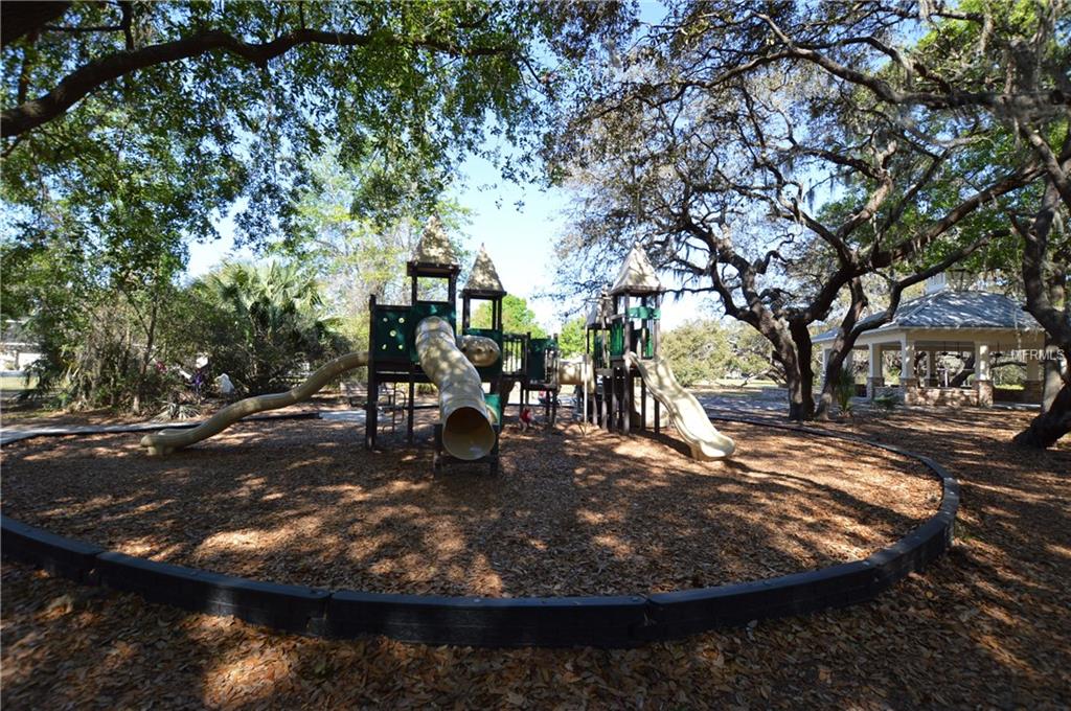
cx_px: 536
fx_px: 446
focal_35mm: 15
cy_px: 356
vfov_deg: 77.2
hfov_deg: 100.5
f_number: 6.3
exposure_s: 1/160
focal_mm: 10
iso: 200
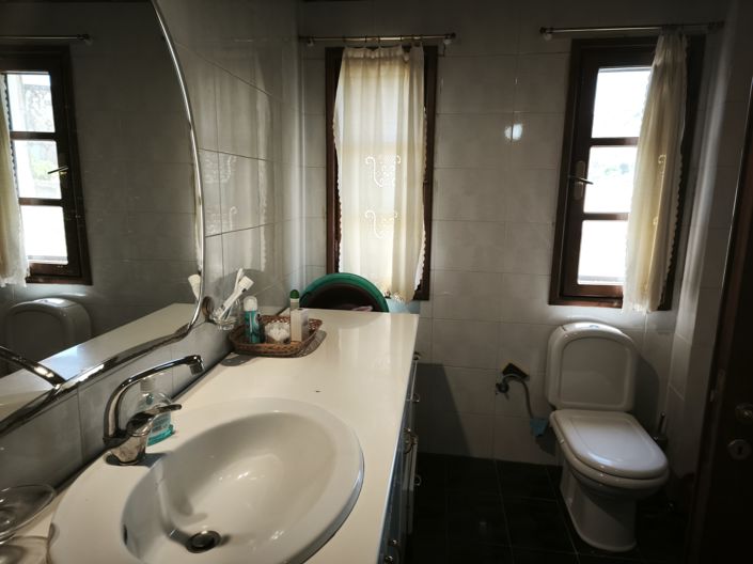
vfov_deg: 58.8
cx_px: 376
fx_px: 500
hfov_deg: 74.0
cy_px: 282
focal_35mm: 23
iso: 125
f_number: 1.7
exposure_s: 1/50
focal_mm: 5.35
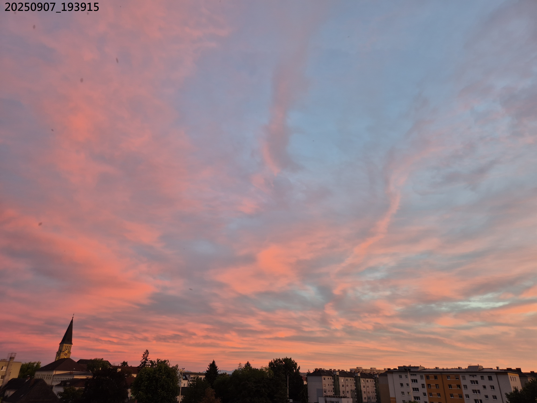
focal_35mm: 23
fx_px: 357
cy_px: 202
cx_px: 268
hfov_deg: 73.9
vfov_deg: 58.9
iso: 125
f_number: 1.8
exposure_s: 1/100
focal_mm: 5.4
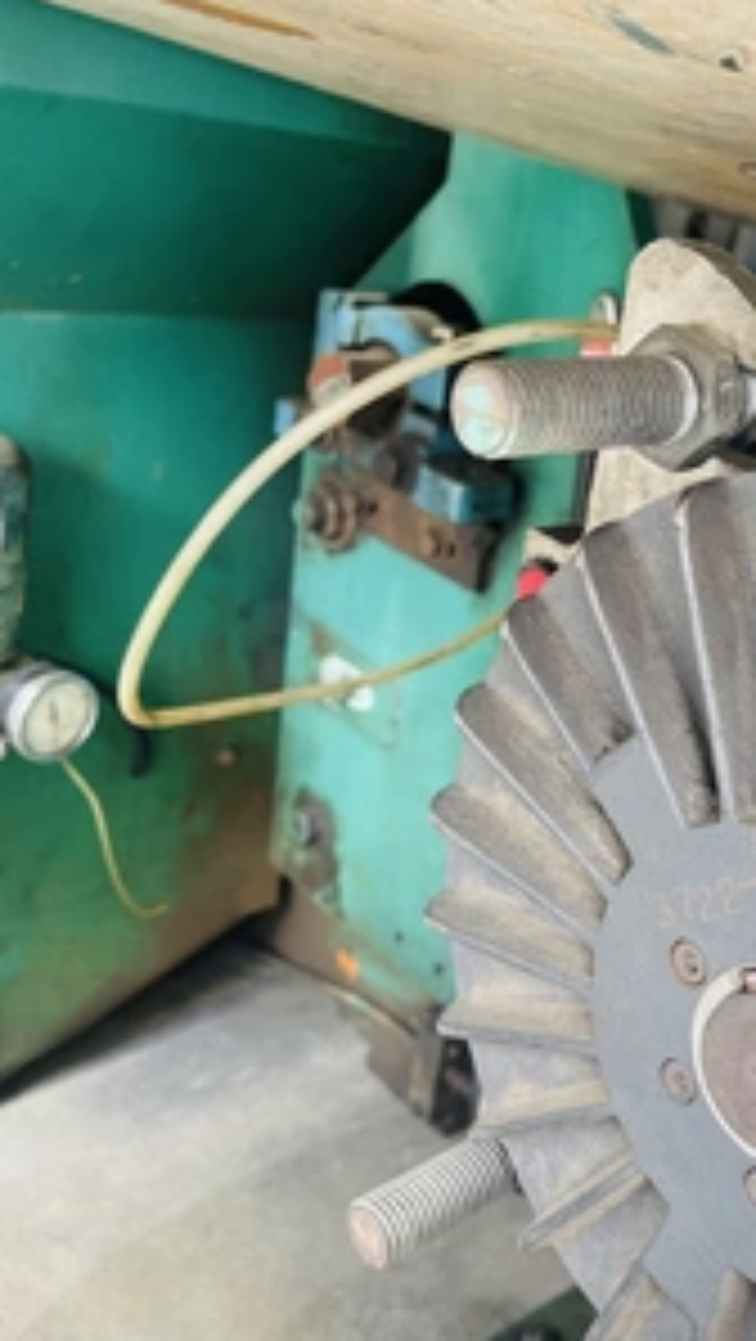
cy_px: 742
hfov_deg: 30.2
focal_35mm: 38
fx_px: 1352
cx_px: 644
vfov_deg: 52.7
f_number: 1.6
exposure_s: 1/121
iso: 125
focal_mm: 5.1
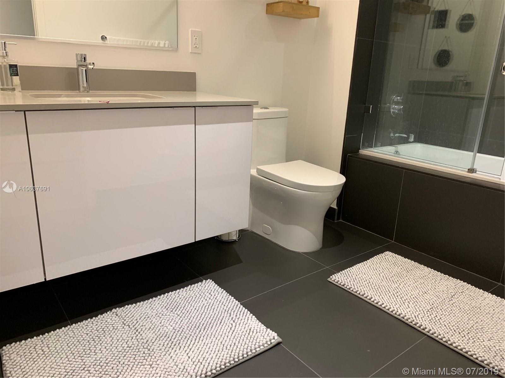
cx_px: 252
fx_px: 379
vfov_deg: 53.1
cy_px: 189
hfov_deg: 67.3
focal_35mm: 26
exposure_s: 1/60
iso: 160
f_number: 1.8
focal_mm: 4.25
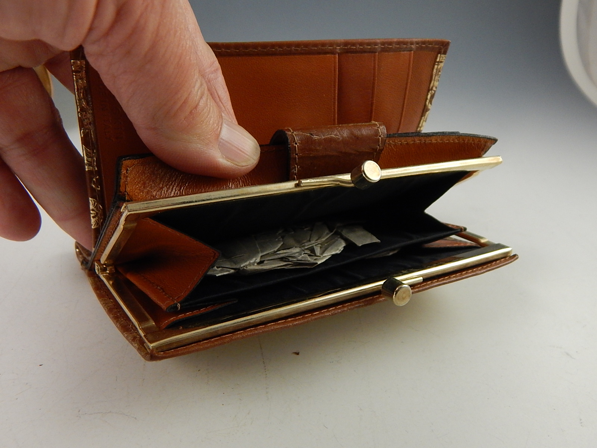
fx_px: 535
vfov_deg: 45.4
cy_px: 224
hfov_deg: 58.4
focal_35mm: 31
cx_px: 298
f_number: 3.2
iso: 400
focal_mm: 5.6
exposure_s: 1/80
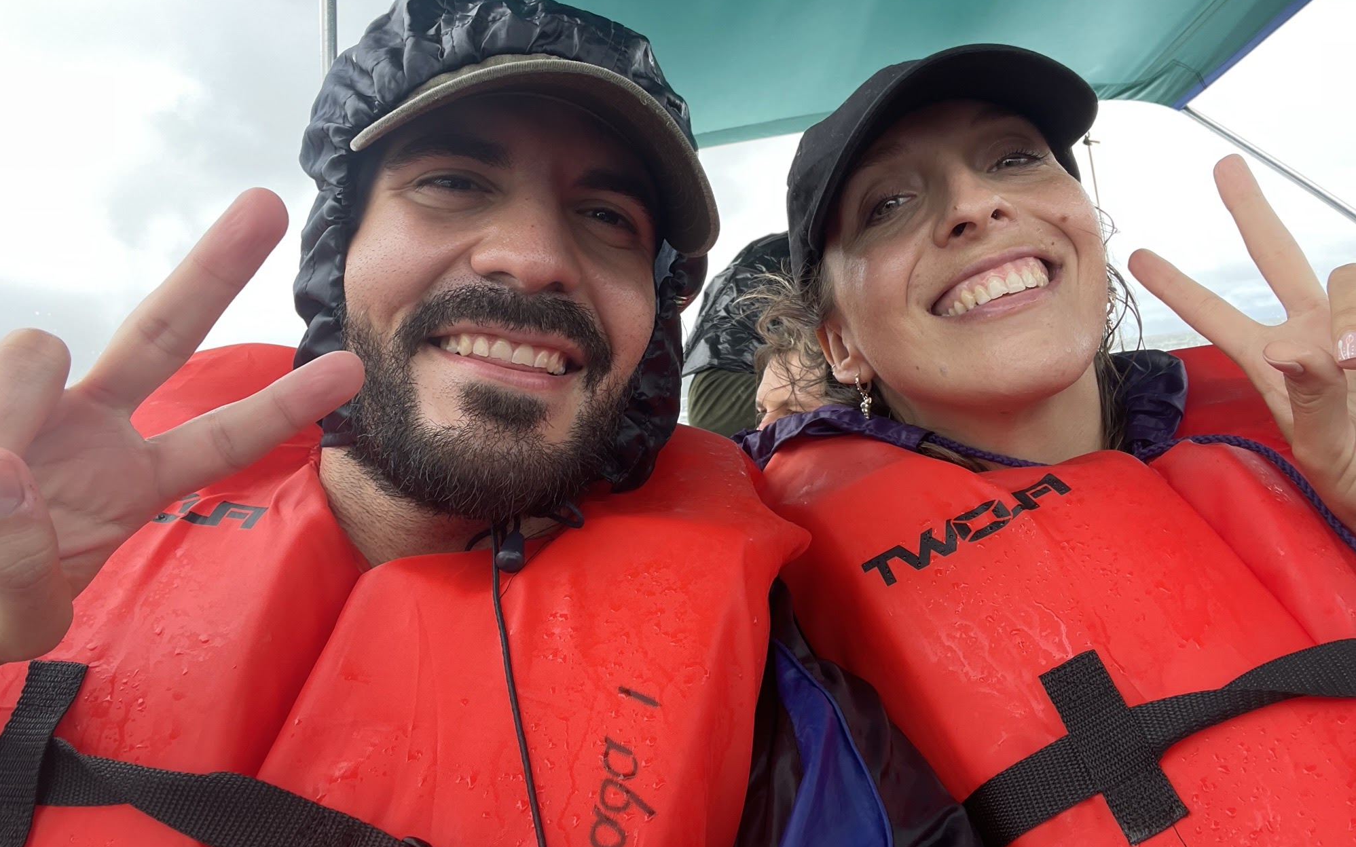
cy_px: 371
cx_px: 672
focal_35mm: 25
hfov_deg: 72.5
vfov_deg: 49.2
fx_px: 924
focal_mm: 2.71
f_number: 2.2
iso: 25
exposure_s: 1/121
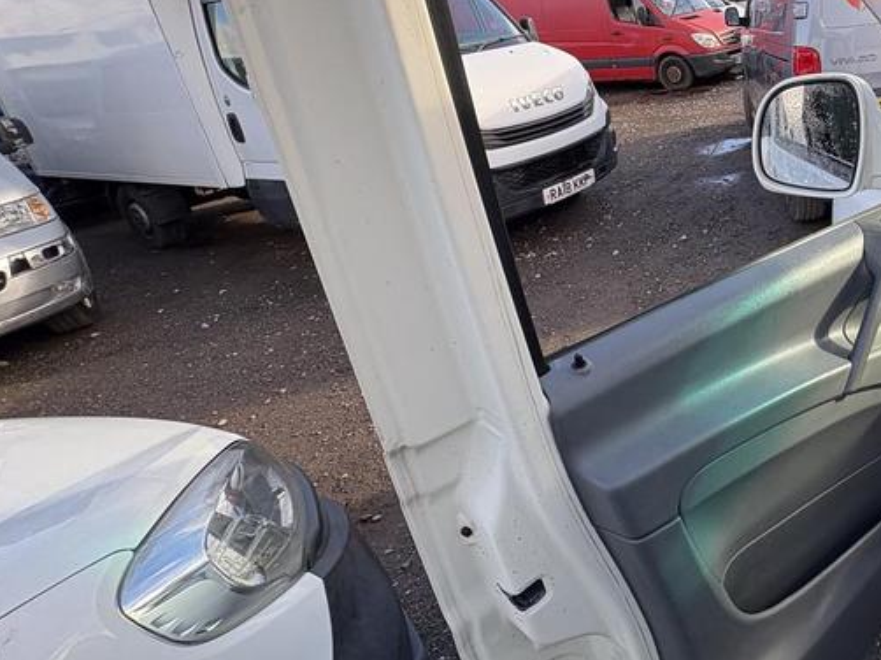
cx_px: 751
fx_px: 636
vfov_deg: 53.6
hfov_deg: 61.3
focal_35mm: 25
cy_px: 211
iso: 40
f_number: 2.2
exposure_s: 1/208
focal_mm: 2.22
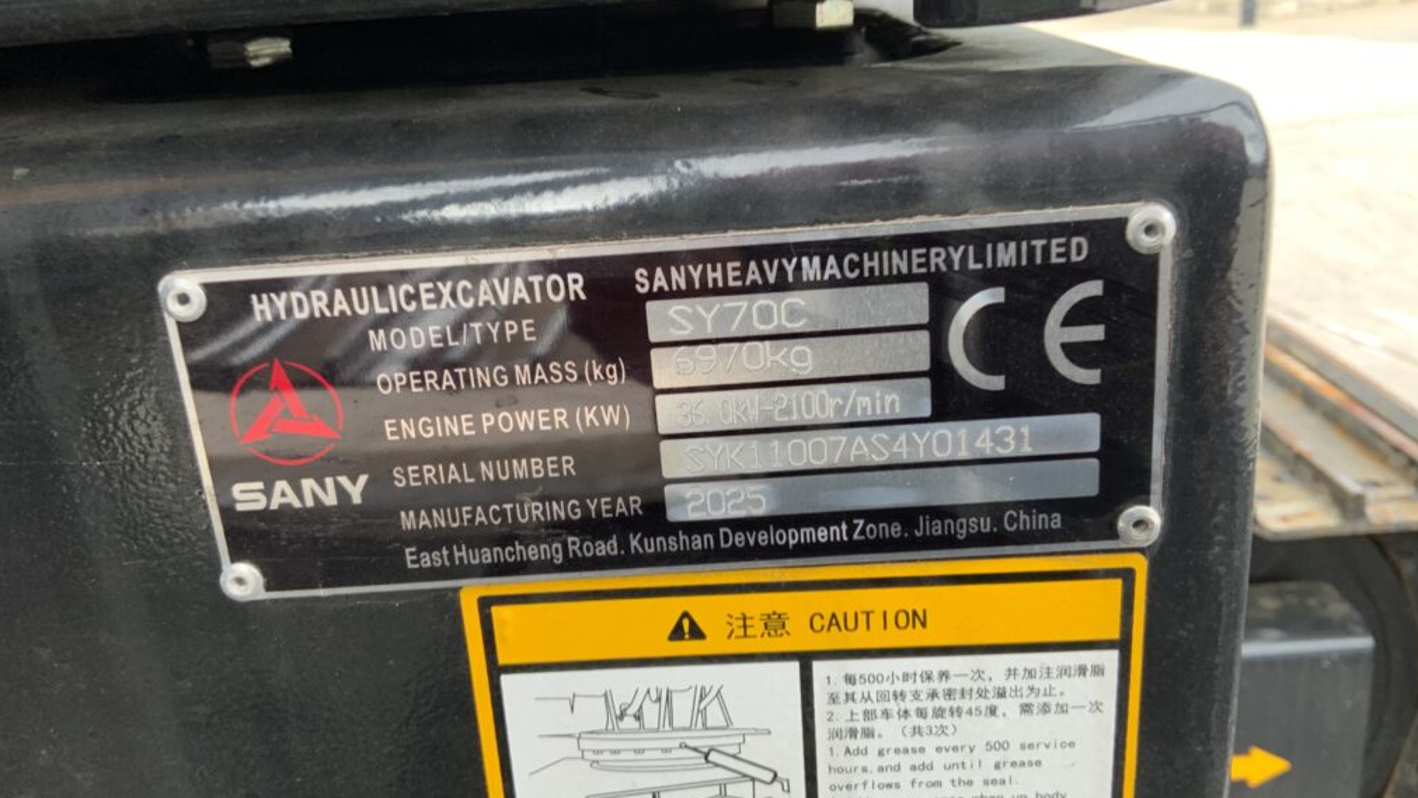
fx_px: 1203
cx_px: 713
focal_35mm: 32
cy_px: 355
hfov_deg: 61.0
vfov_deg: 36.6
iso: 64
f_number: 1.8
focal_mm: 3
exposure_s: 1/89
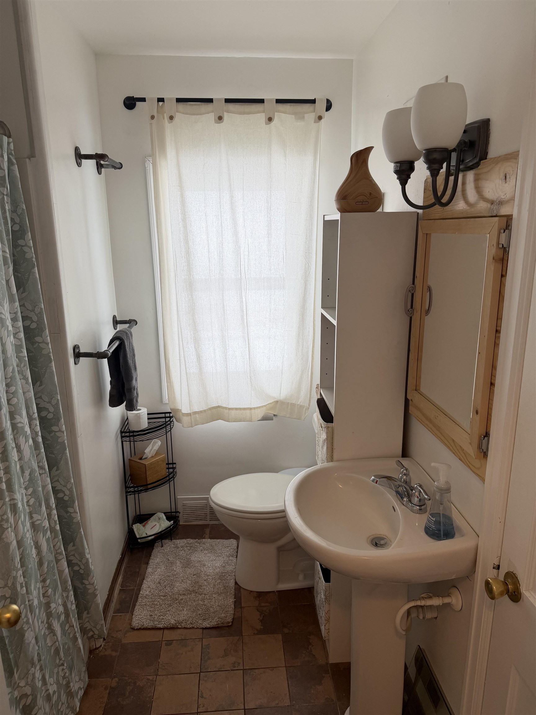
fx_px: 495
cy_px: 358
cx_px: 268
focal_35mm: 24
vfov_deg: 71.6
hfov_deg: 56.8
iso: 80
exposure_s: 1/120
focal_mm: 6.76
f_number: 1.78
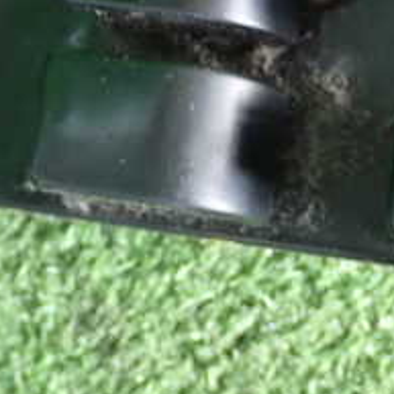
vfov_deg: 11.7
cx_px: 267
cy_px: 63
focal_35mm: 148
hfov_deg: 11.8
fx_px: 1906
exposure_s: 1/25
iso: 800
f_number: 3.3
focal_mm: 9.65
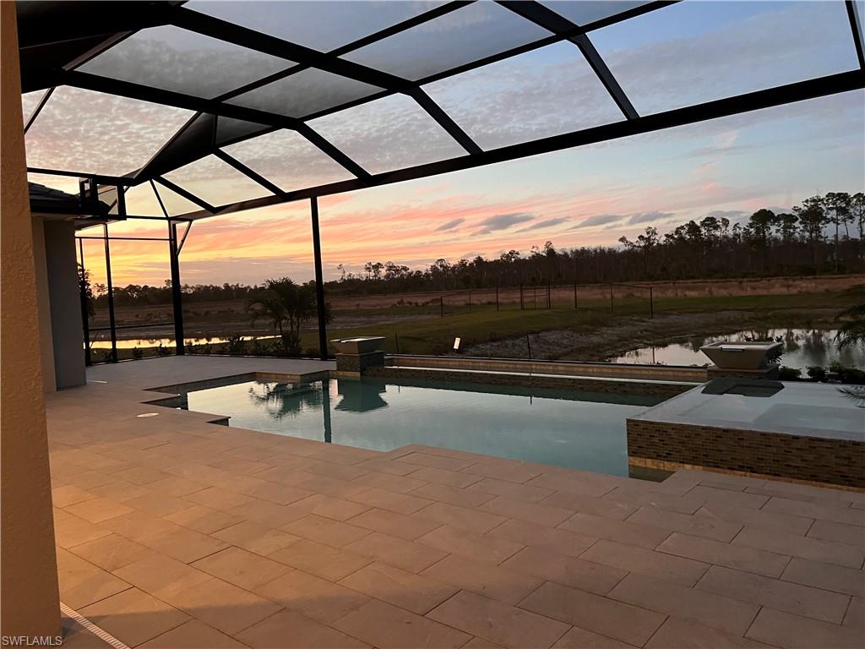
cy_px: 324
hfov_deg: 67.3
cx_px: 432
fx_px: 650
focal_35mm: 26
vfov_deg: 53.1
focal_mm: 5.7
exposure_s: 1/60
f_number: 1.5
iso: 250
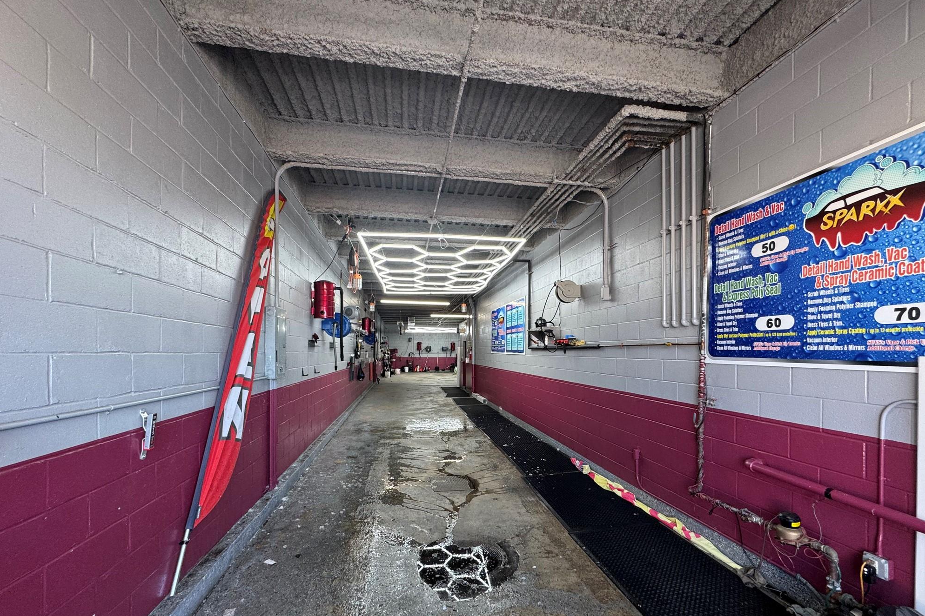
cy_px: 354
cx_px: 460
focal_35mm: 15
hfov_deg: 100.4
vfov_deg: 76.8
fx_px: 385
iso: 125
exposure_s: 1/120
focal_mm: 2.22
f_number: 2.2
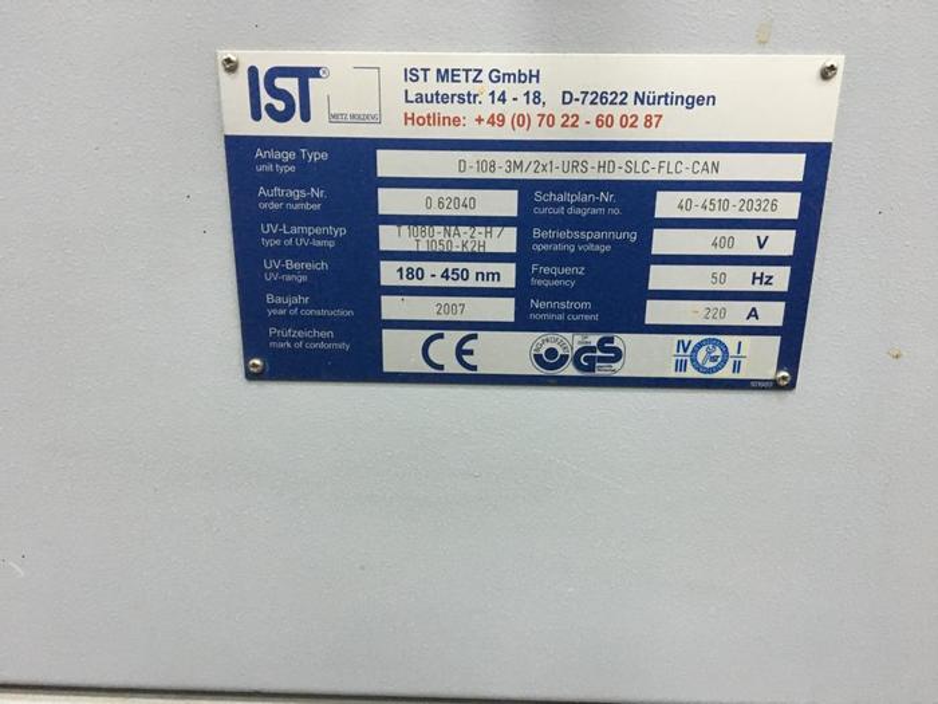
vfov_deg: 48.2
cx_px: 469
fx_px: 786
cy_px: 352
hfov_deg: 61.7
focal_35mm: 29
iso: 200
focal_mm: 4.15
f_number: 2.2
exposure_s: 1/17
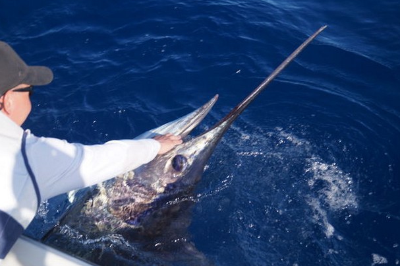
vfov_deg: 25.0
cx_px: 194
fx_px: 599
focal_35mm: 54
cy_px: 128
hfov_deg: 36.9
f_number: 5.6
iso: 100
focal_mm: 35
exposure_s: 1/200
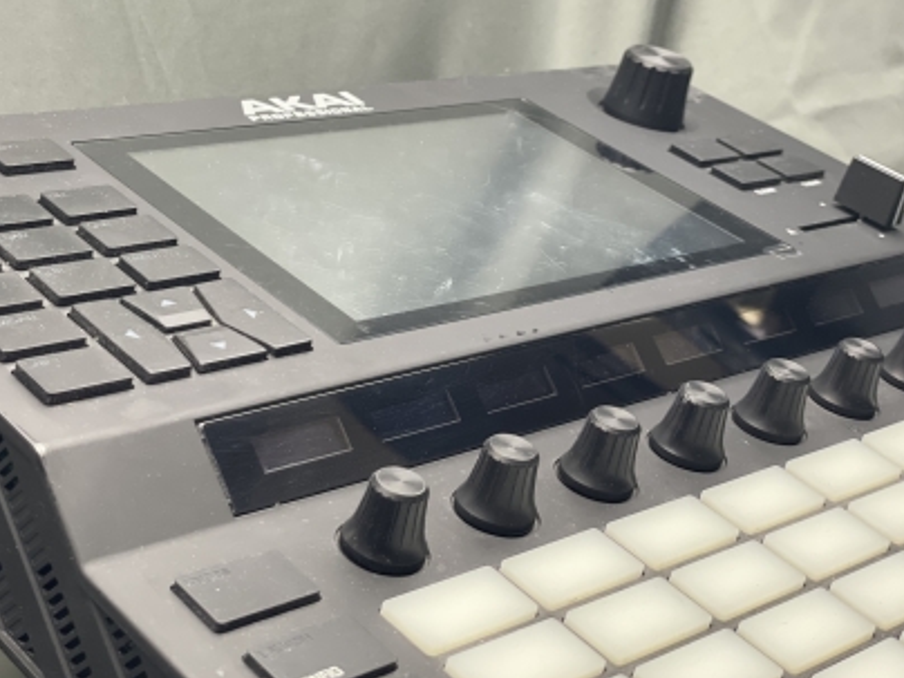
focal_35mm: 67
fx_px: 1750
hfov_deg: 28.8
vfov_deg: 21.9
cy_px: 289
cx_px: 327
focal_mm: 6
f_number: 2
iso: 200
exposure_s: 1/120
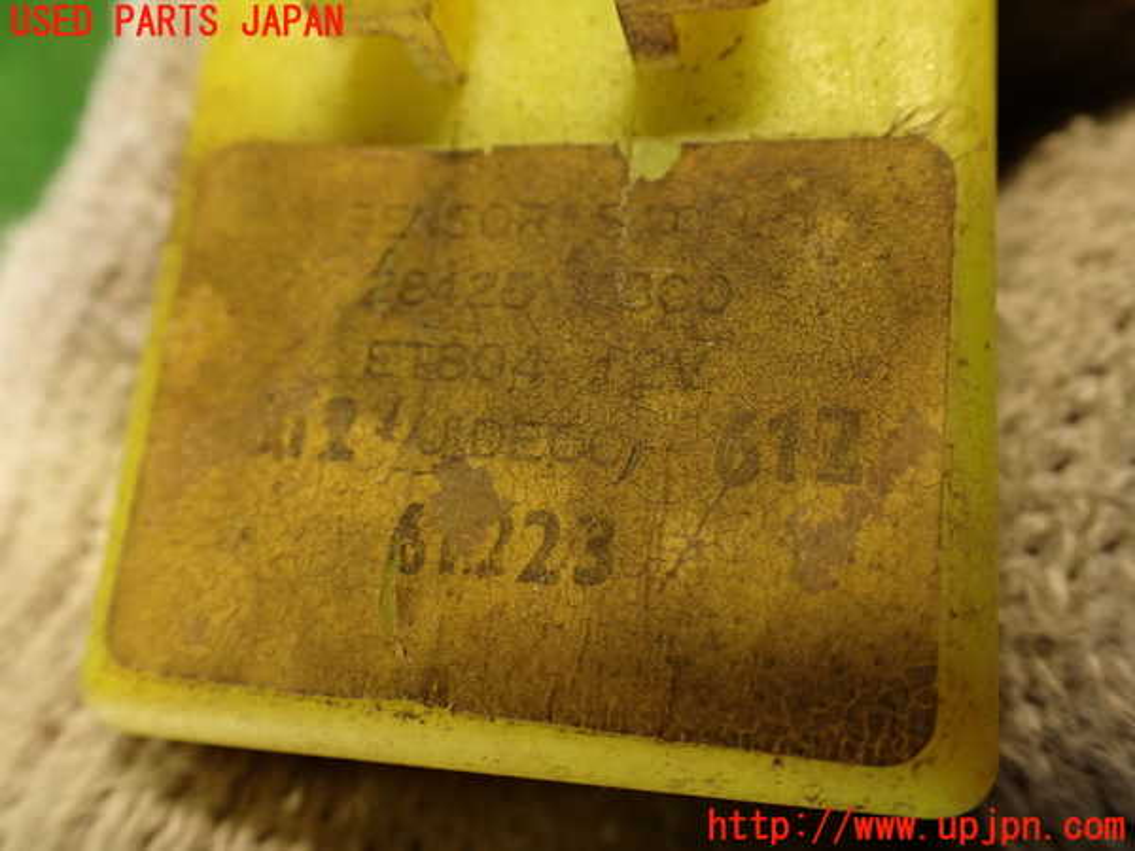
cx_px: 568
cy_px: 426
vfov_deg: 44.2
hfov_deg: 56.8
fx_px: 1049
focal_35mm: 32
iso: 250
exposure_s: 1/30
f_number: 2.4
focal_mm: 5.79
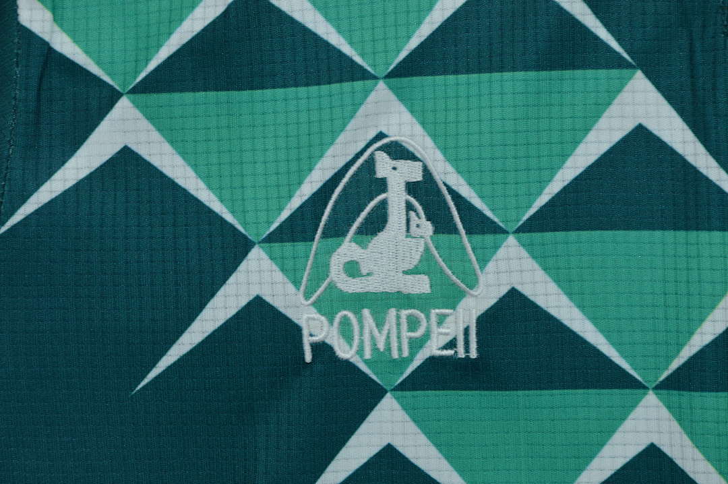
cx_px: 364
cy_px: 242
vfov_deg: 8.7
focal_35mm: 158
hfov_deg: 13.1
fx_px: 3182
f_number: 13
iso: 400
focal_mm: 105
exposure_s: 1/160
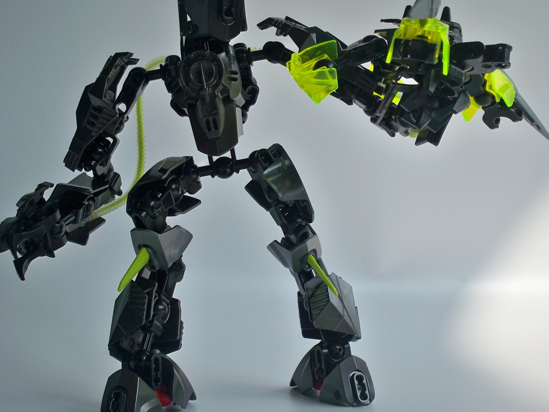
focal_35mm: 49
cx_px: 273
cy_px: 212
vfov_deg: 29.7
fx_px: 777
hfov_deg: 38.9
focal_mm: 7.8
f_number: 3.5
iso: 80
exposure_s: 1/500
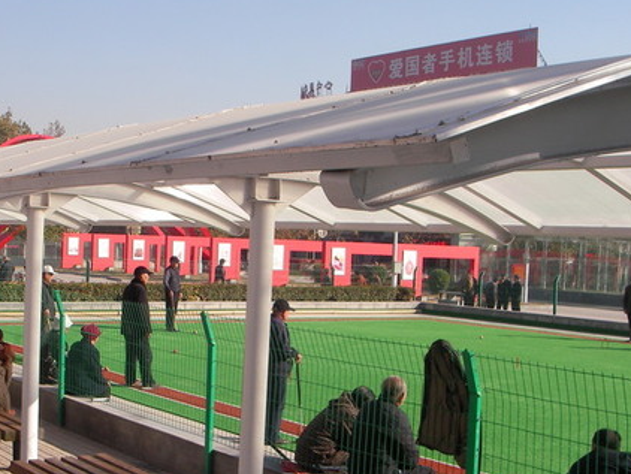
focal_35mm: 54
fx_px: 985
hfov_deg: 35.2
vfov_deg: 26.9
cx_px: 215
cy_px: 304
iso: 50
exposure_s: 1/205
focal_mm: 6.3
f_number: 6.6
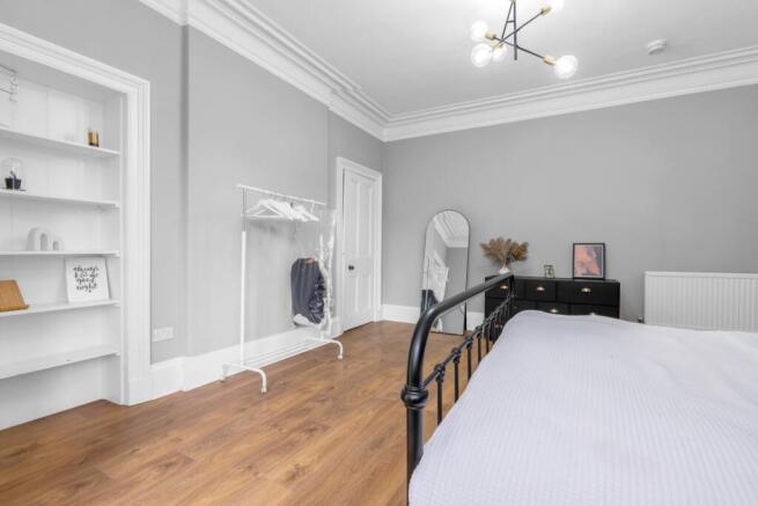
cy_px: 253
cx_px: 379
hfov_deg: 96.7
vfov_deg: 73.8
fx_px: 337
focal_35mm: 16
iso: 200
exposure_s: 1/6
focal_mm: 16
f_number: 9
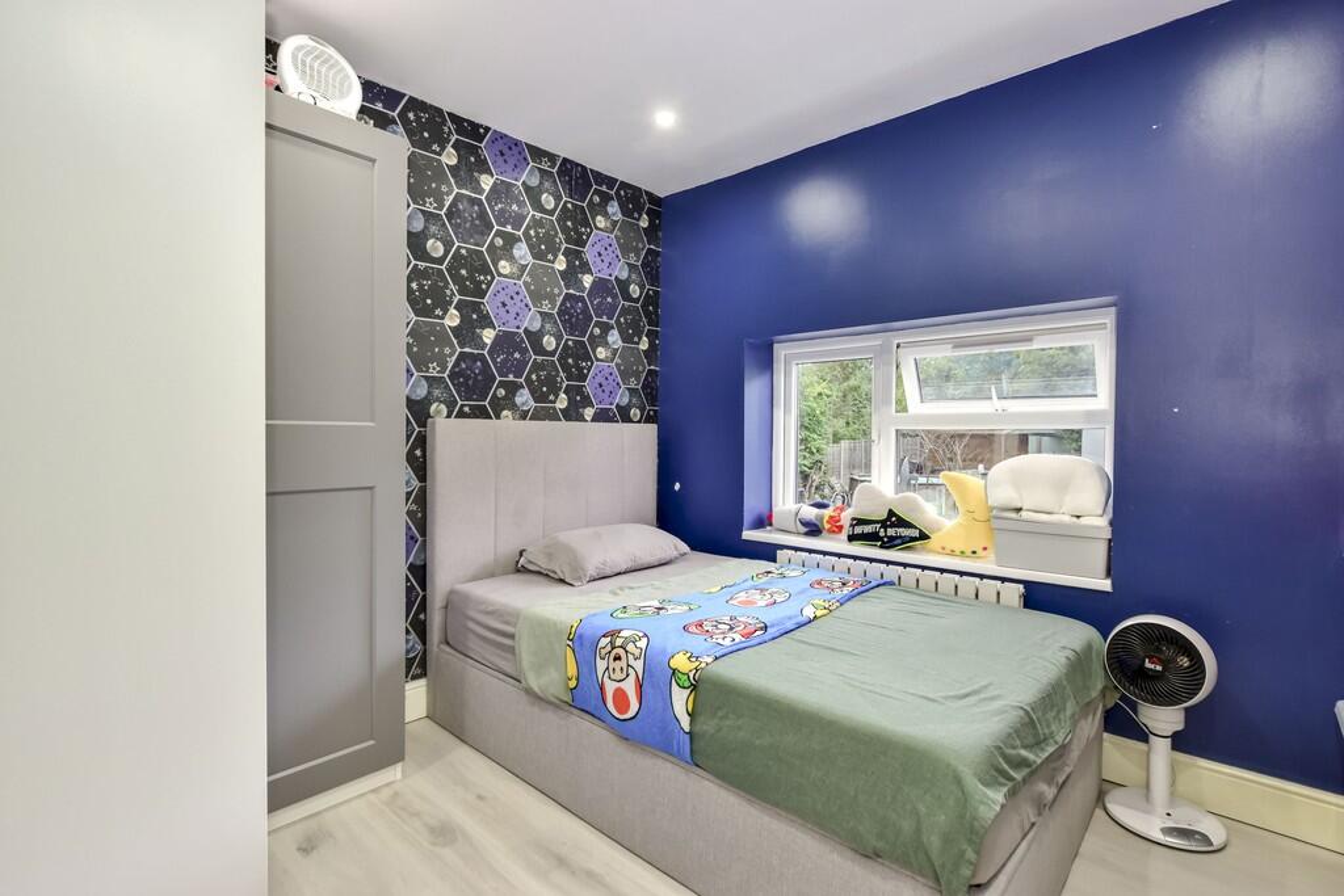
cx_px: 672
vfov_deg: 72.1
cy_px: 448
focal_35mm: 16
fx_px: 616
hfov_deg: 95.0
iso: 640
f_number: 8
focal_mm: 11
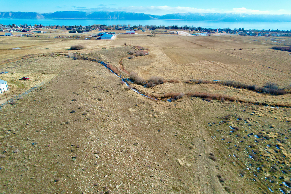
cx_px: 146
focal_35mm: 22
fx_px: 178
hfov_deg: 78.6
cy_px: 97
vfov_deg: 57.2
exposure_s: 1/1500
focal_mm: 8.38
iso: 110
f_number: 2.8
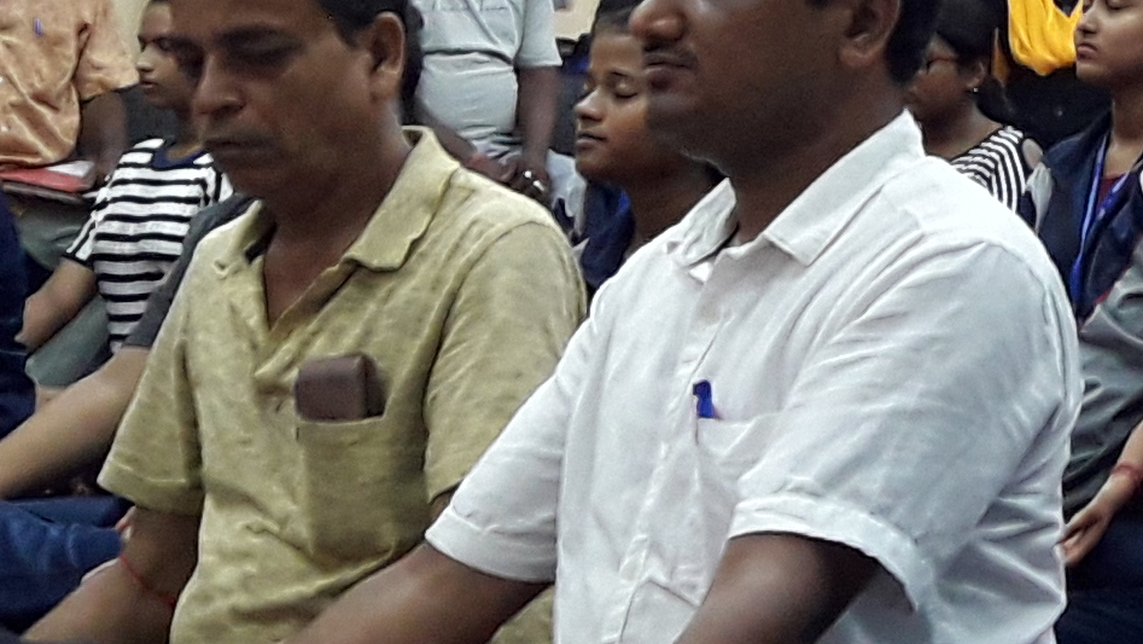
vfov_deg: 9.1
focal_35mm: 133
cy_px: 13
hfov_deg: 15.4
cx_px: 1491
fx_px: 4032
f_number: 1.9
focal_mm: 3.7
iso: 160
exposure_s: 1/33
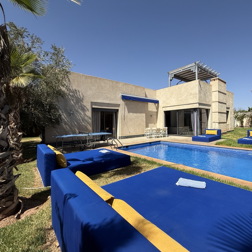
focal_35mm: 17
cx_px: 152
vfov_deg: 84.0
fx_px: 140
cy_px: 126
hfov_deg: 82.8
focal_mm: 2.22
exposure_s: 1/3289
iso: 50
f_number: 2.2
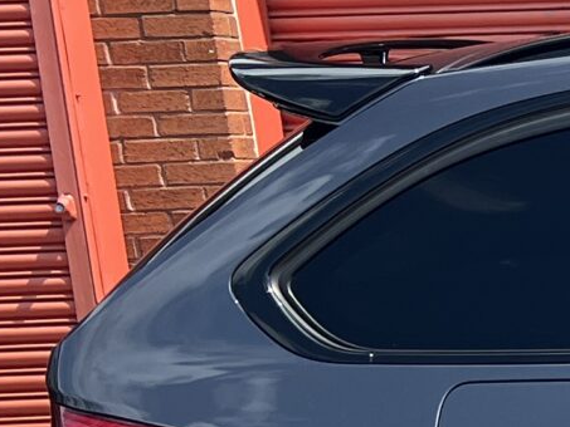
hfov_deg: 10.6
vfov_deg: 9.7
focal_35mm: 147
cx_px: 1556
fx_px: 2421
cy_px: 693
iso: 50
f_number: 1.5
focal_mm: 5.7
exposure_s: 1/2571
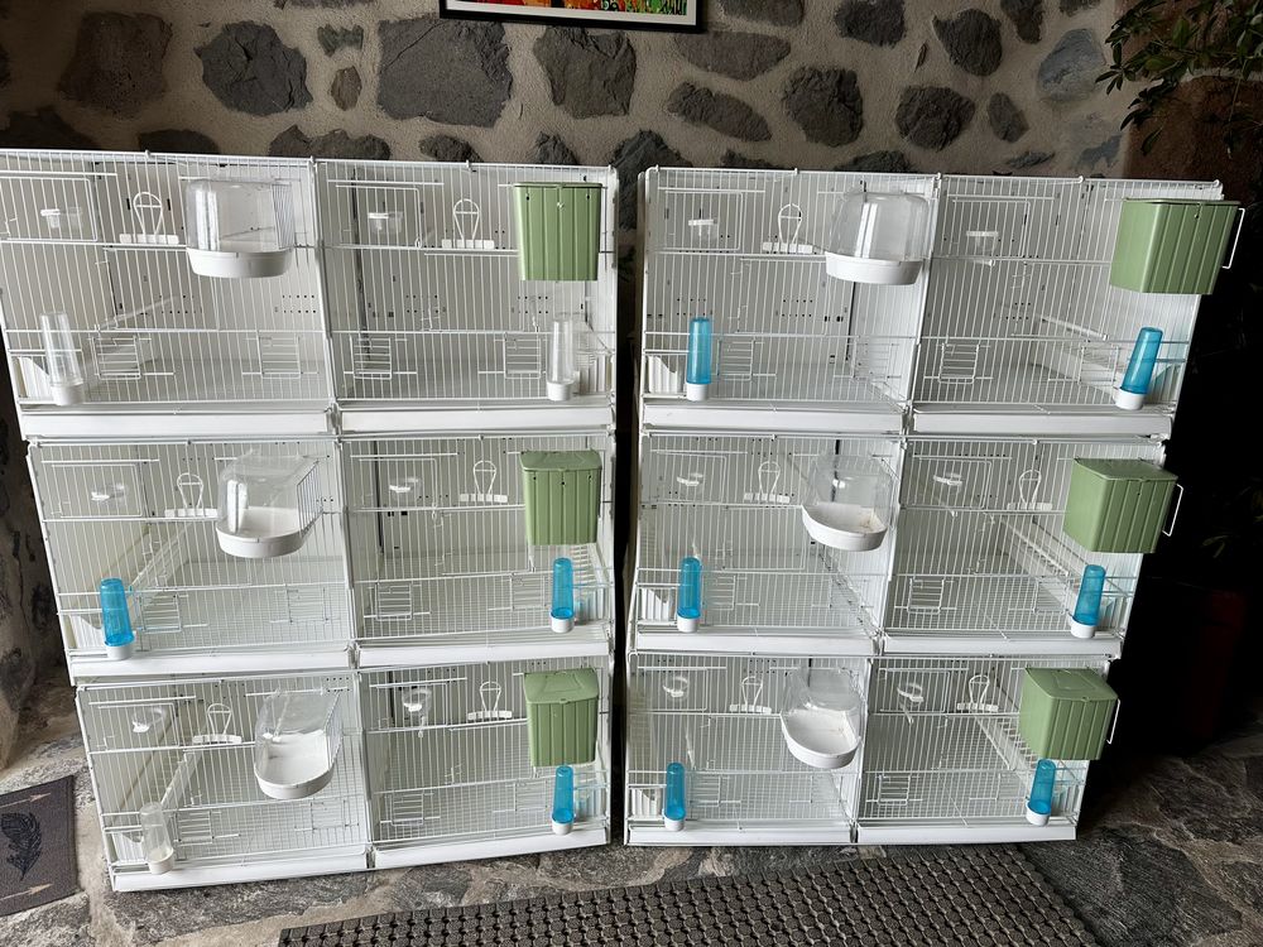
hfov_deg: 71.6
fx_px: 876
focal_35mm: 24
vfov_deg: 56.8
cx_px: 632
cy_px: 474
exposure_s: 1/121
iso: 64
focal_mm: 6.86
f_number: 1.78
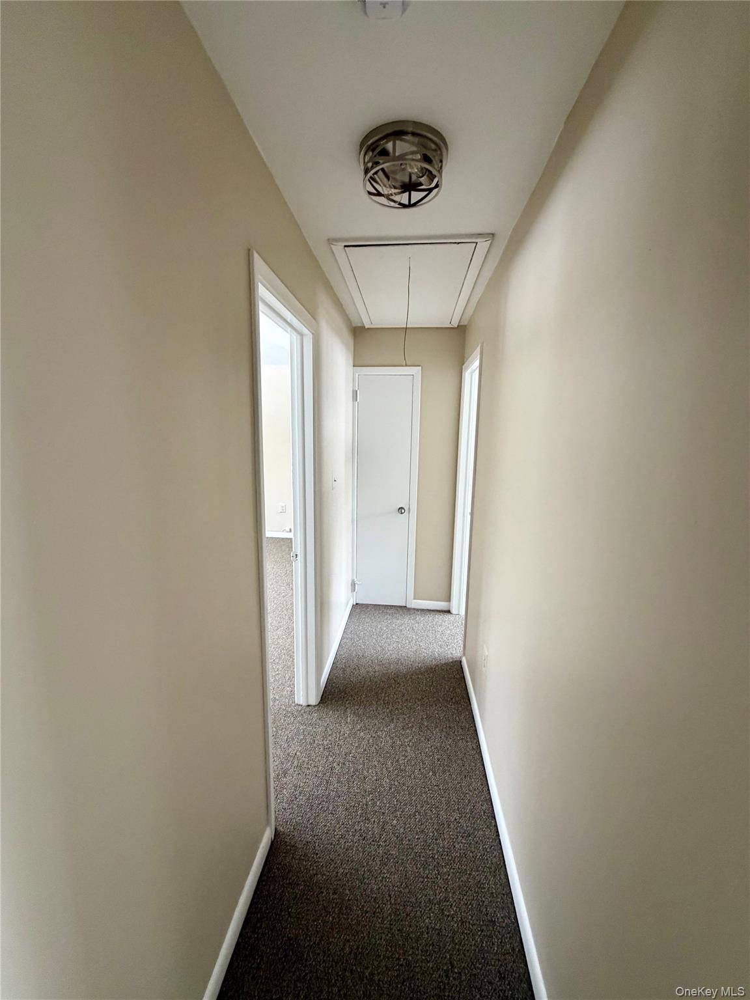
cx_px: 375
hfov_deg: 85.7
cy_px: 500
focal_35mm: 14
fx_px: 404
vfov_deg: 102.1
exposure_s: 1/62
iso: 320
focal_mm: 2.22
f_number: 2.2
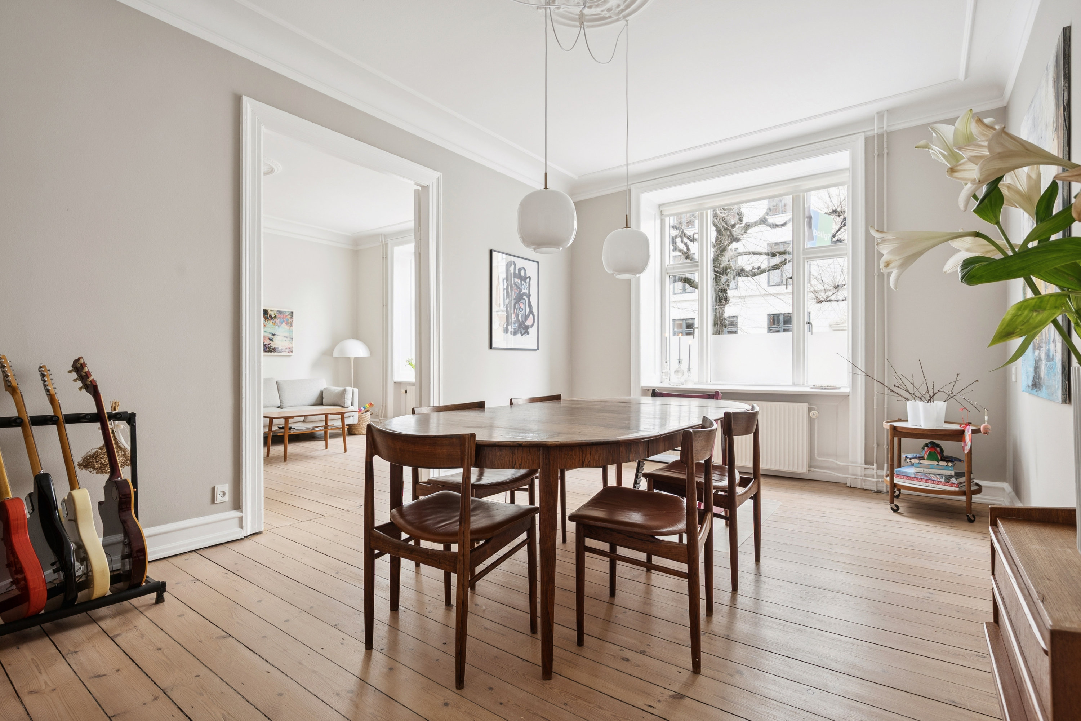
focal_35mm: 18
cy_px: 360
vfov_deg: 68.9
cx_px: 540
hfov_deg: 91.6
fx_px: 525
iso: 400
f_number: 7.1
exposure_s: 1/10
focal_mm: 17.5
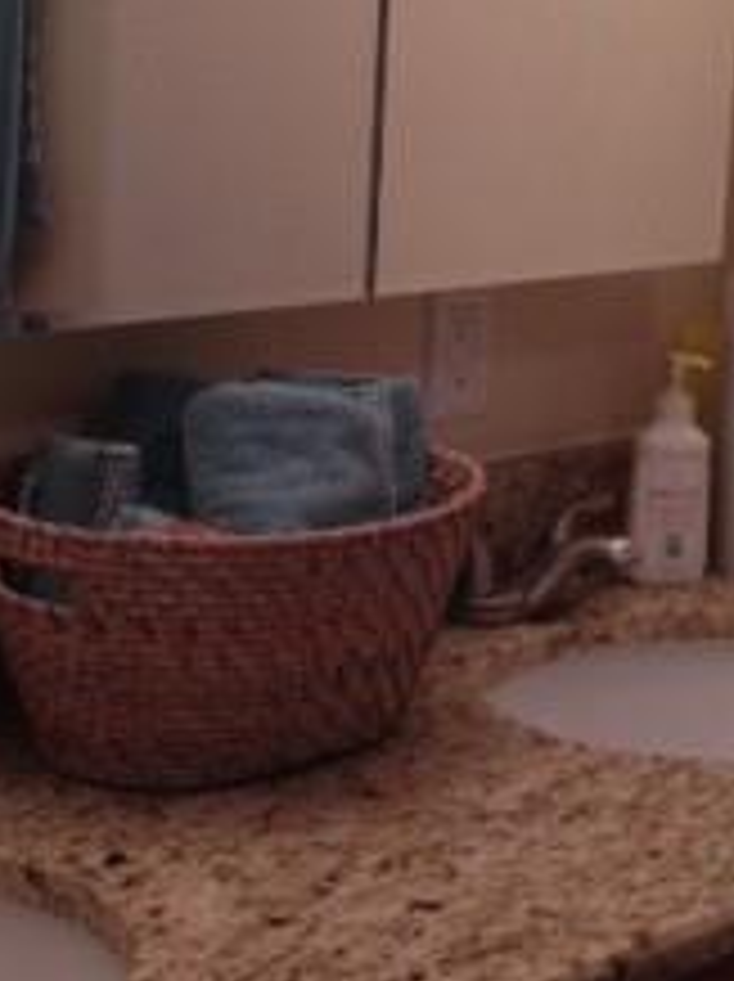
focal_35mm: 97
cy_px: 342
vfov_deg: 20.2
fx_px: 2748
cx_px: 414
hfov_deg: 15.2
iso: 50
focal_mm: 4.12
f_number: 2.4
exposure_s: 1/24
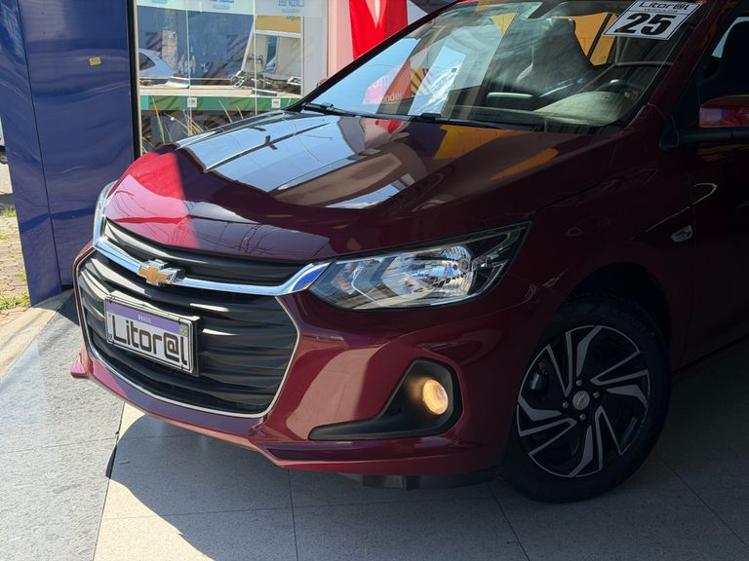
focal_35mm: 48
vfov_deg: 30.3
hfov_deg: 39.7
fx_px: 1039
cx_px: 374
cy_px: 280
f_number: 1.78
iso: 80
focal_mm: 6.76
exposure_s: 1/2088
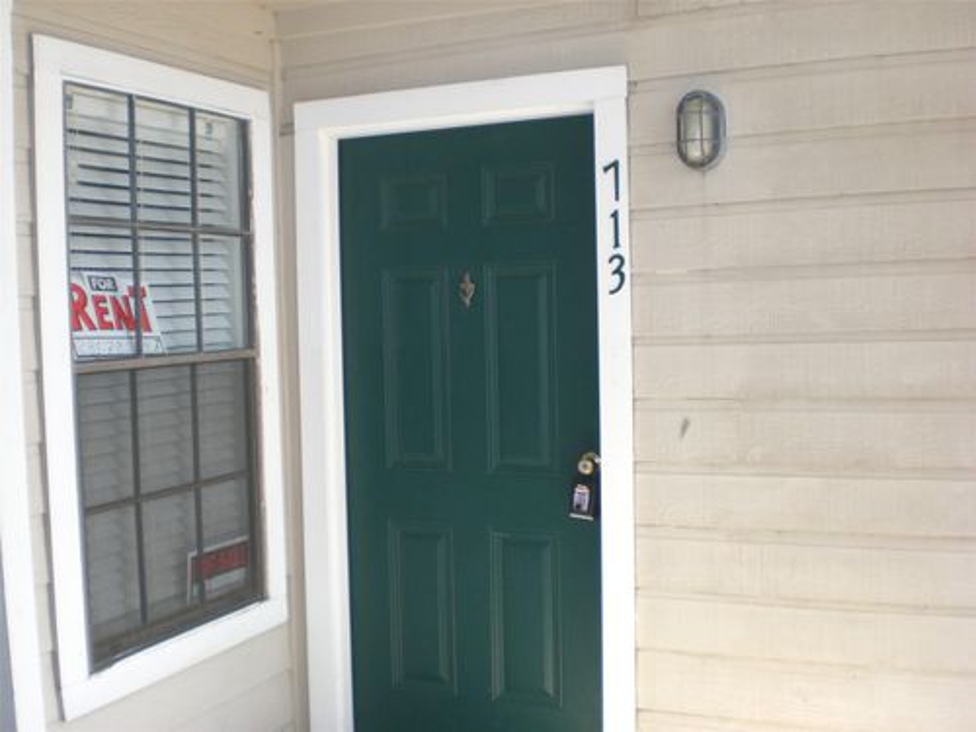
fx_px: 1071
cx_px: 488
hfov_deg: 49.0
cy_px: 366
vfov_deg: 37.7
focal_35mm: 38
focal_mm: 6.3
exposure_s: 1/100
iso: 100
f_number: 3.1
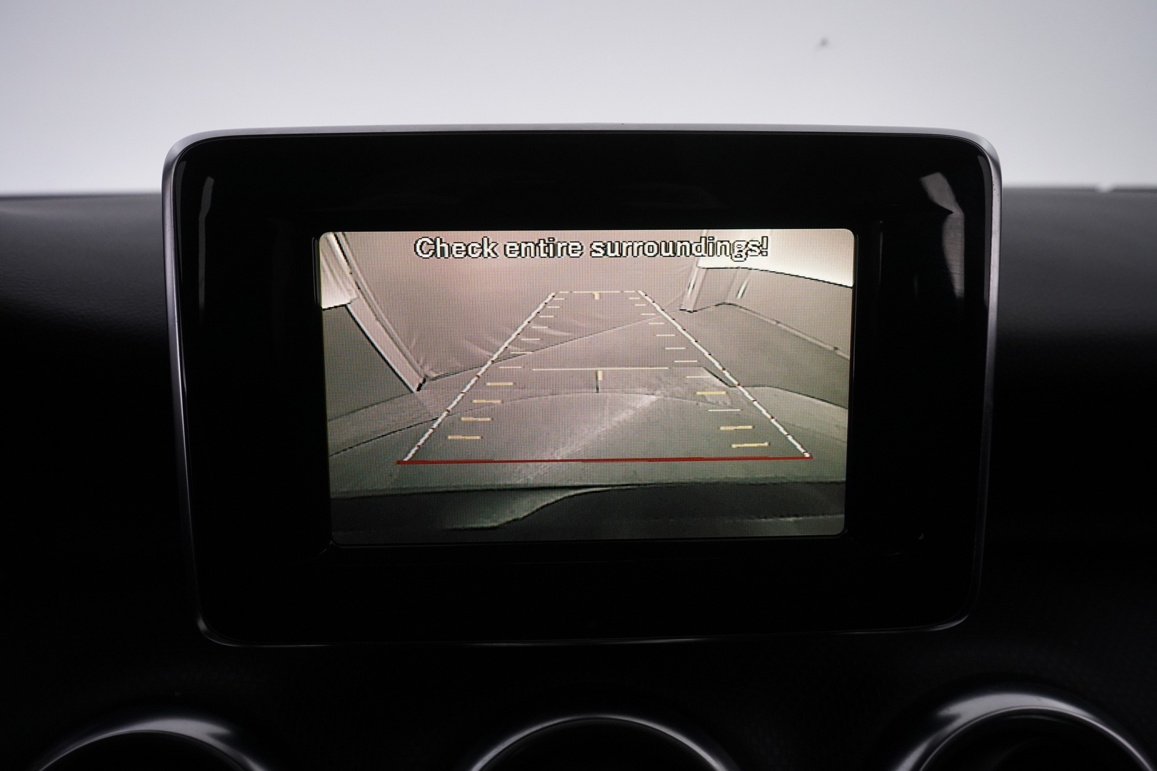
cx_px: 578
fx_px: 900
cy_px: 386
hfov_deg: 65.5
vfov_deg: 46.4
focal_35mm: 28
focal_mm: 28
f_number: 8
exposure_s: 1/60
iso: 4000
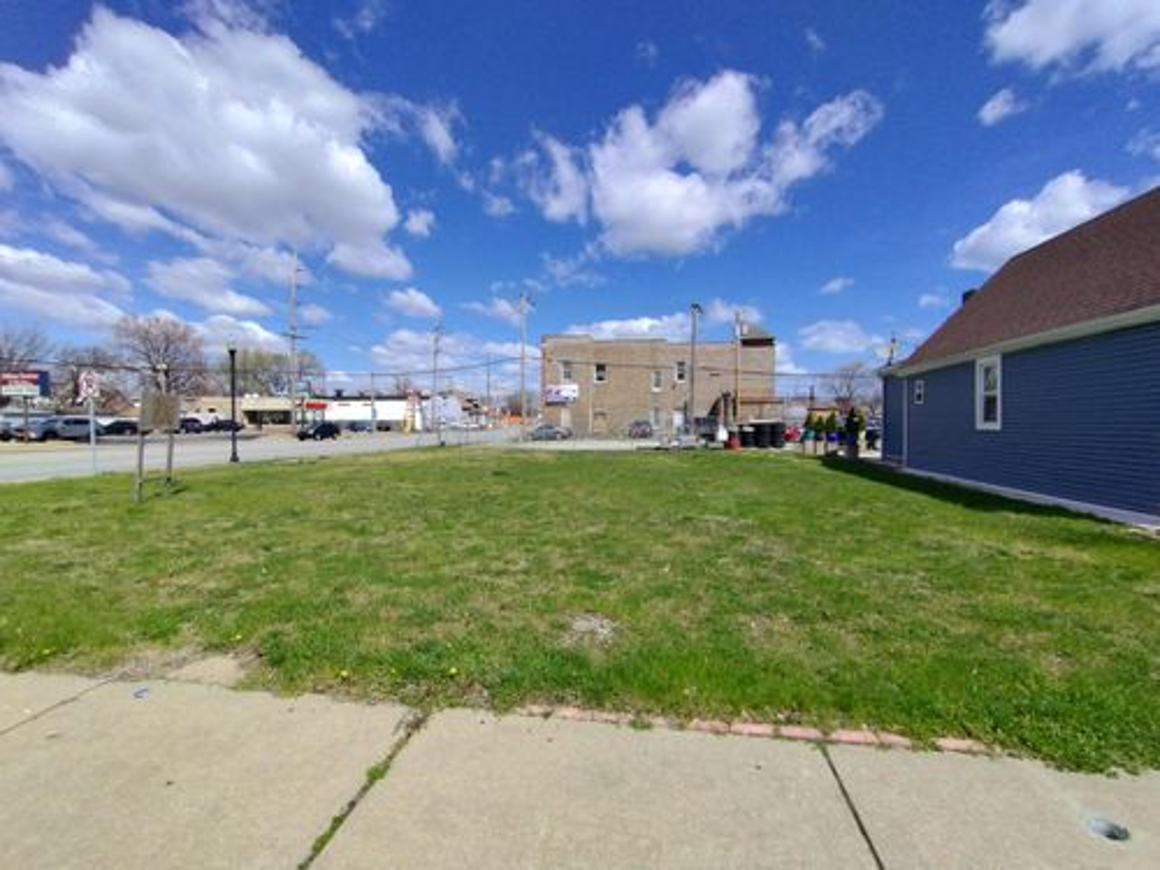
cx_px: 580
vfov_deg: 78.1
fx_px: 536
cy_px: 435
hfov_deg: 94.5
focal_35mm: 16
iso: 100
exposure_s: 1/1774
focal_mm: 1.66
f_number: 2.2
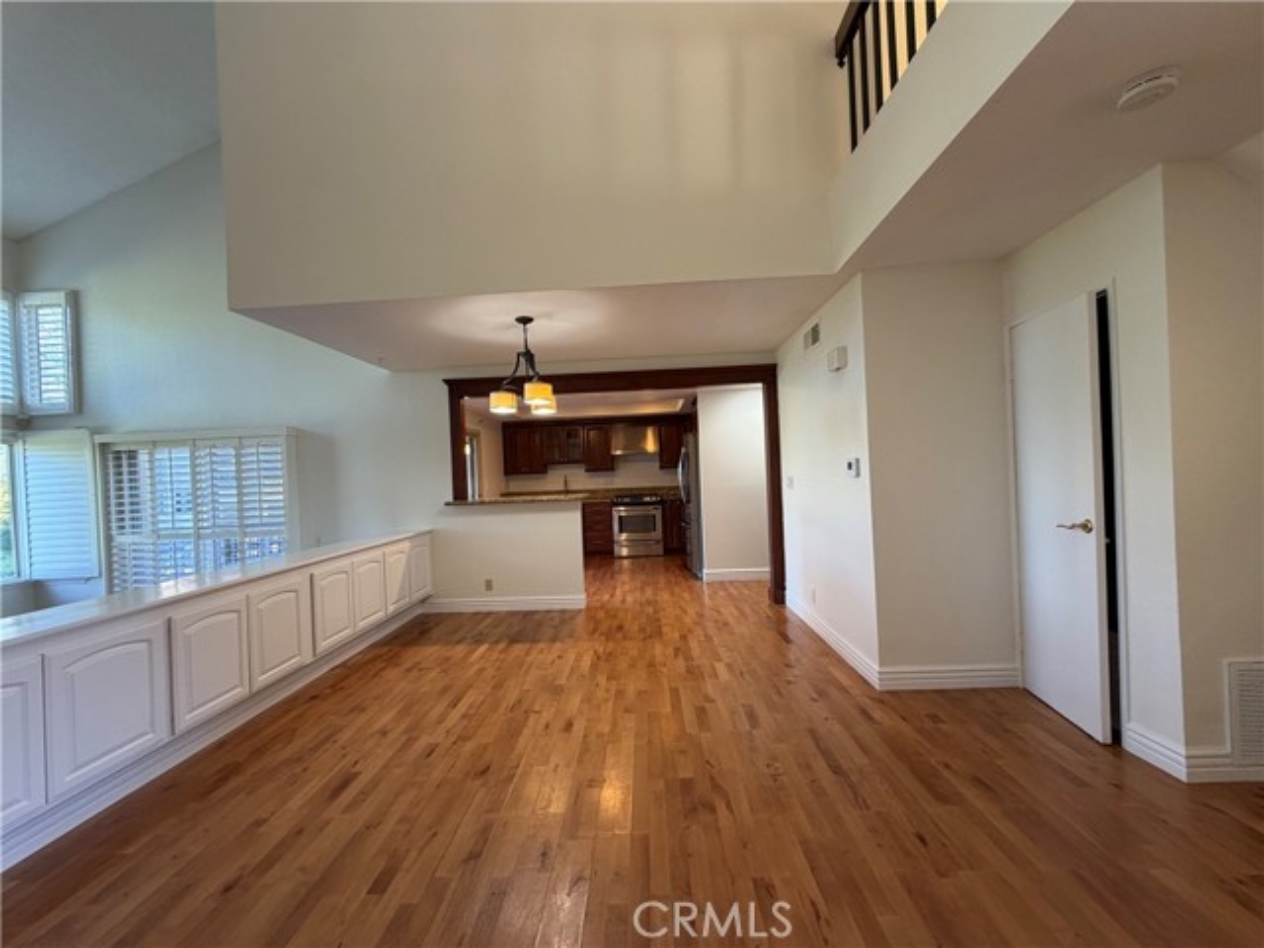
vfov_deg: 85.7
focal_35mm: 14
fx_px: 511
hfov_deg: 102.1
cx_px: 632
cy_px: 474
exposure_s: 1/60
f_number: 2.2
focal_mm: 2.22
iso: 200
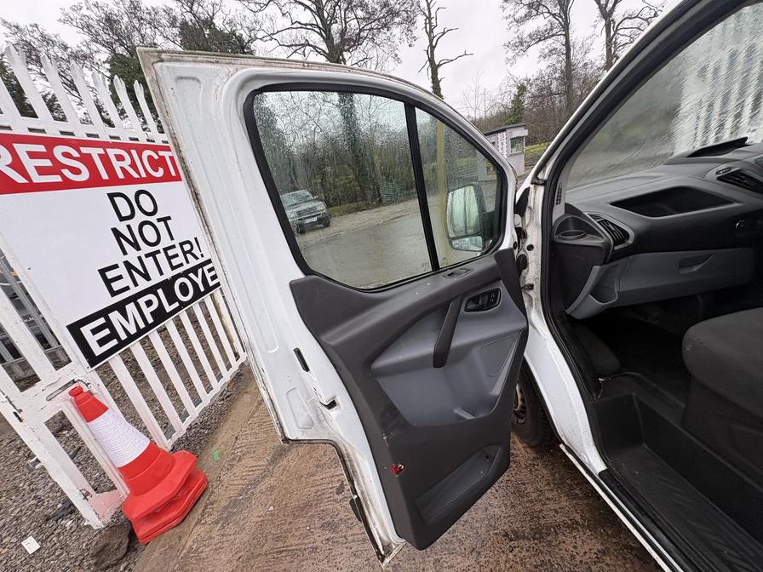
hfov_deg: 102.1
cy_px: 286
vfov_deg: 85.7
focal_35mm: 14
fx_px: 309
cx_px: 382
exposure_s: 1/99
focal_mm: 2.22
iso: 100
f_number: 2.2
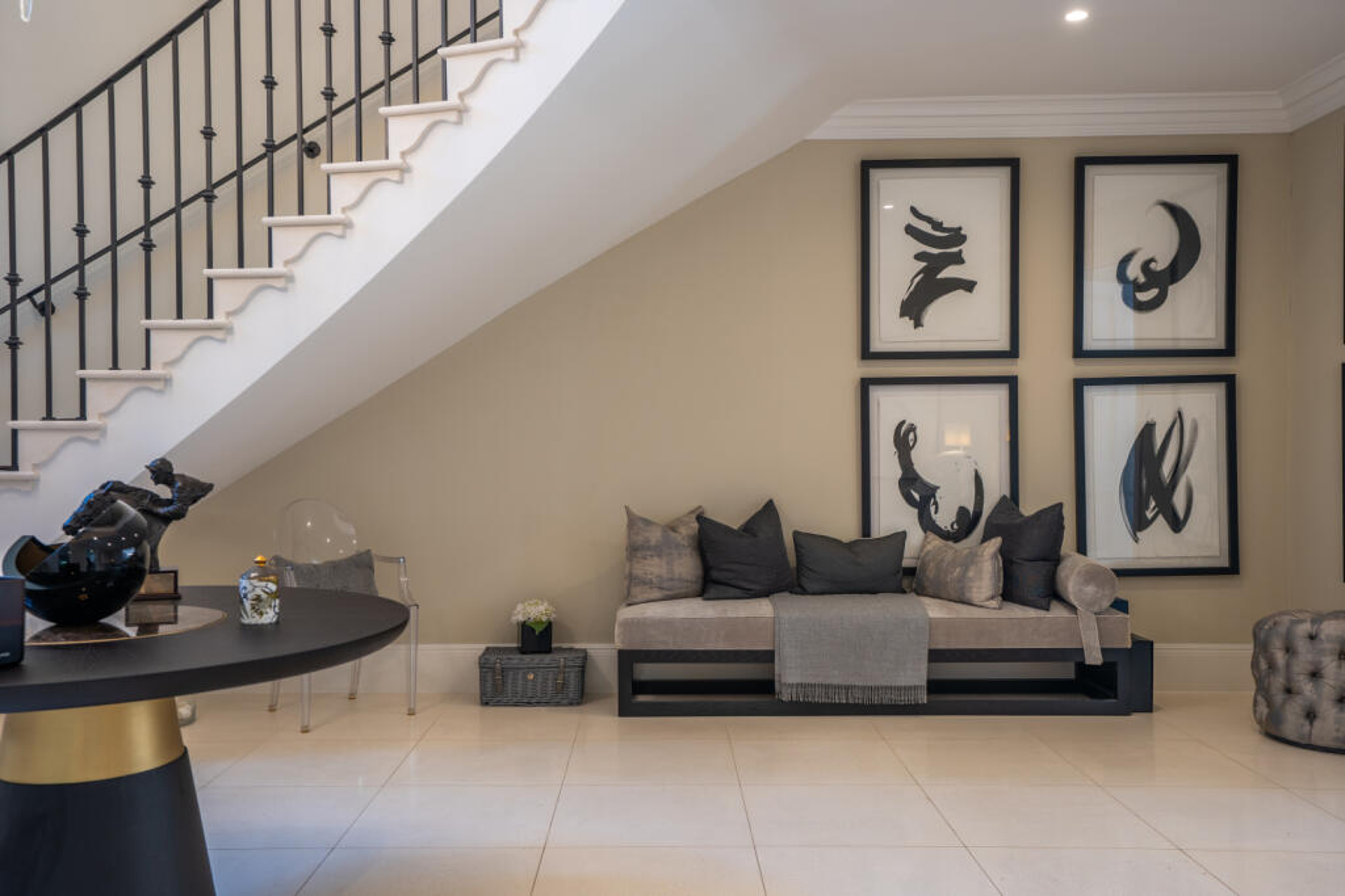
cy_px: 448
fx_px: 1196
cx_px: 672
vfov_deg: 41.1
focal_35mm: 32
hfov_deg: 58.7
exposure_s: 1/13
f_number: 4
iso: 200
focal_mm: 32
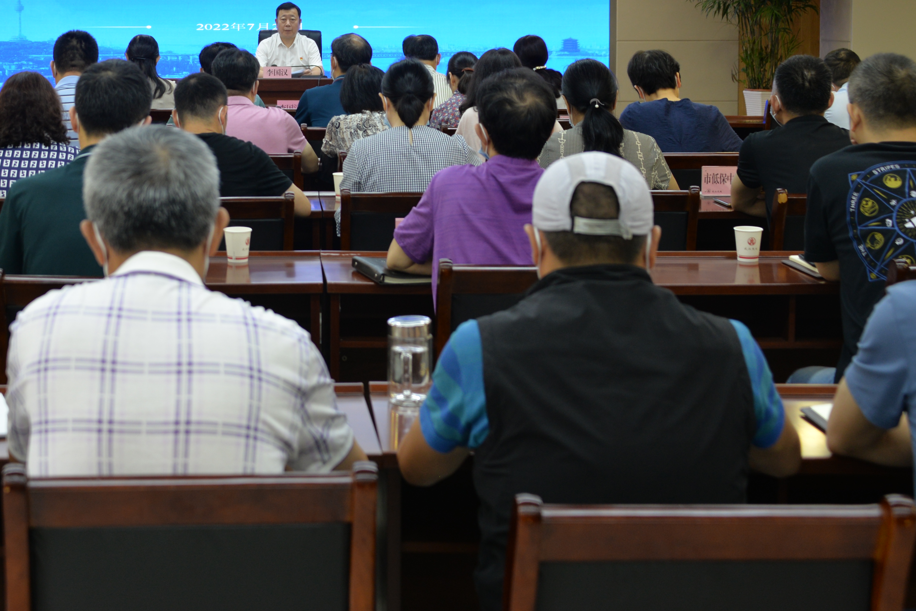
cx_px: 268
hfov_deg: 31.5
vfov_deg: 21.1
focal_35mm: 63
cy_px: 64
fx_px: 1604
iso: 560
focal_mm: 35
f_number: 4
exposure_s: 1/60
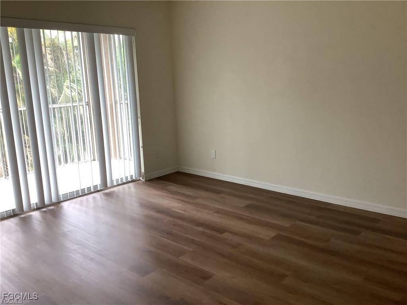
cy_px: 152
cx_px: 204
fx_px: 364
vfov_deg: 45.4
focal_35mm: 31
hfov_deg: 58.4
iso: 100
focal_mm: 3.3
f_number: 2.4
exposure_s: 1/60
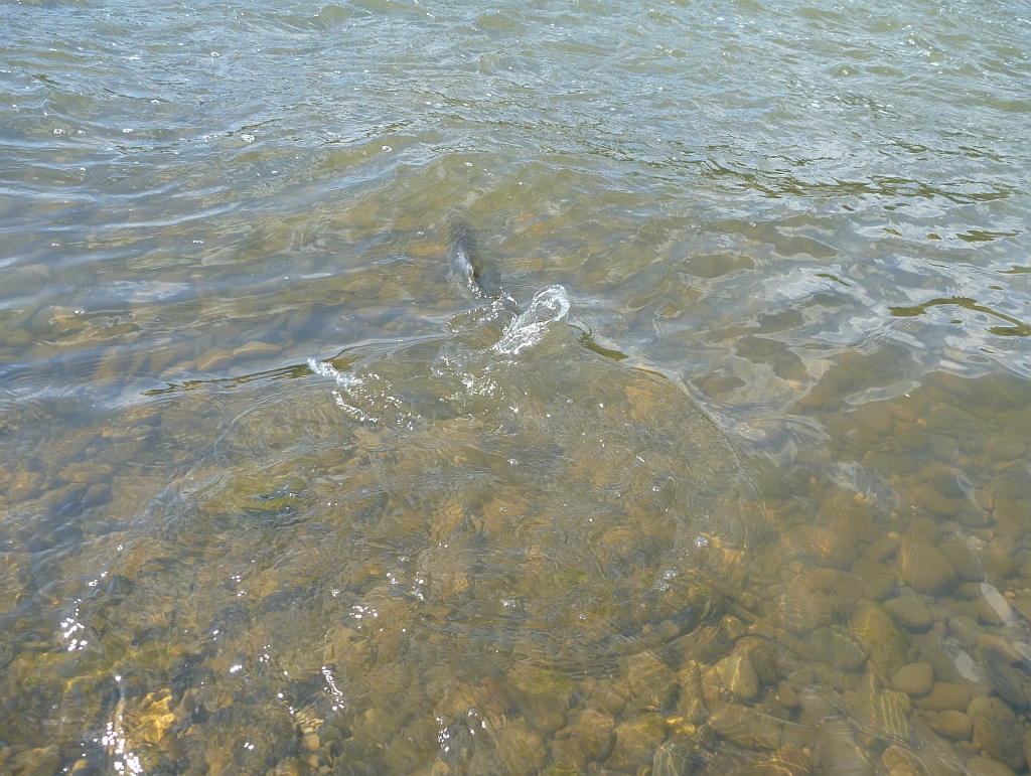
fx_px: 835
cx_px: 516
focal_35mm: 28
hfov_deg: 63.4
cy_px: 388
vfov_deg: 49.9
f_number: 3.3
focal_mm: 4.9
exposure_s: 1/320
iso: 80
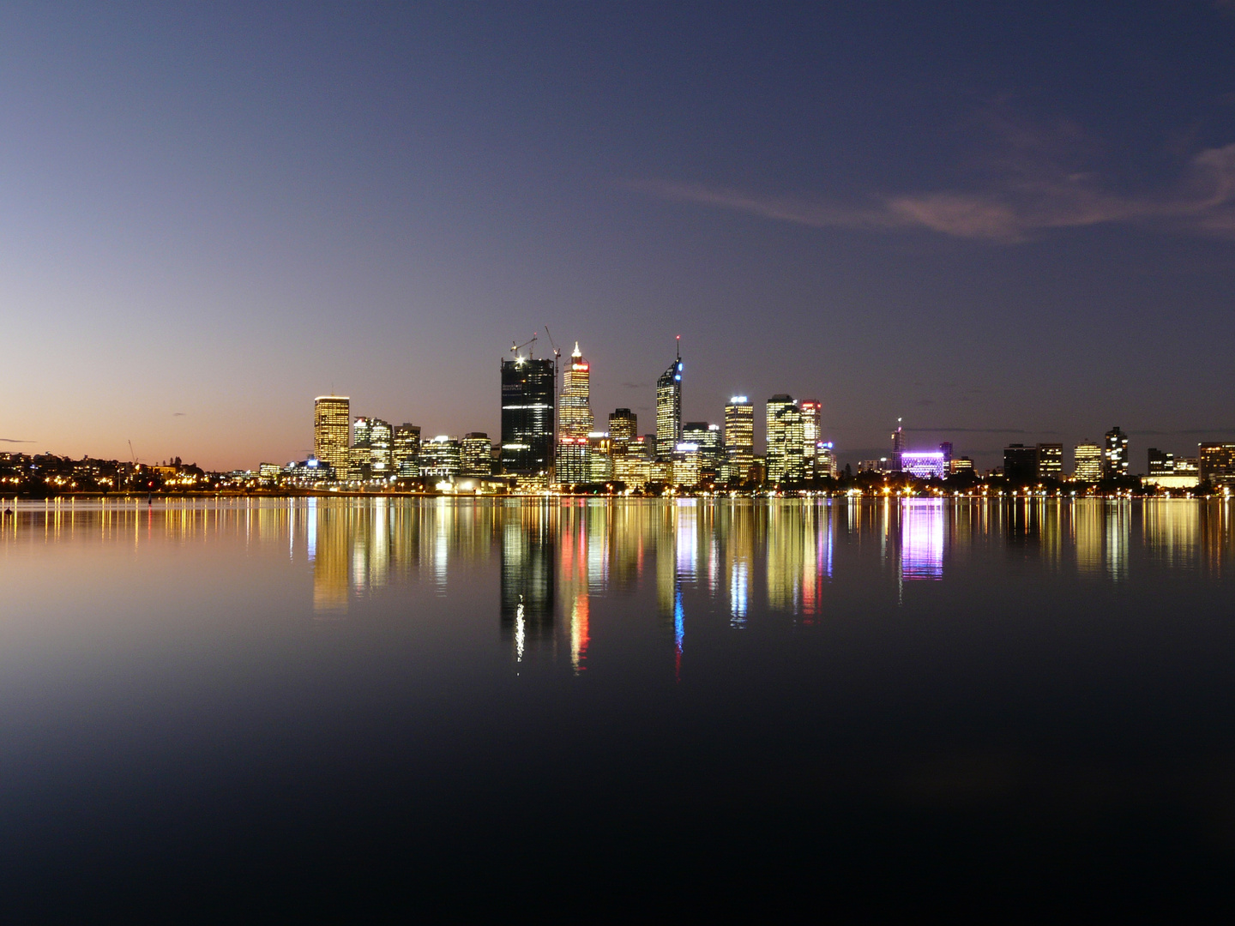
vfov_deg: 42.9
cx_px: 618
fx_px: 1177
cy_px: 463
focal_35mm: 33
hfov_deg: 55.4
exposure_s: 6
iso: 100
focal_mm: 5.4
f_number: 5.6
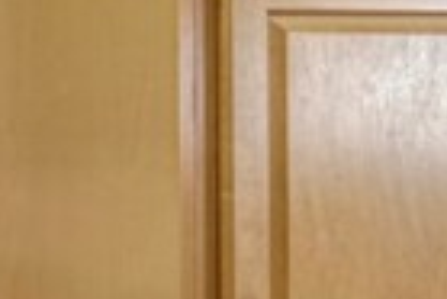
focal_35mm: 69
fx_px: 858
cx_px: -524
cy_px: 137
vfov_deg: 19.8
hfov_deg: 17.1
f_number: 4
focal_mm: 10
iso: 1600
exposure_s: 1/30
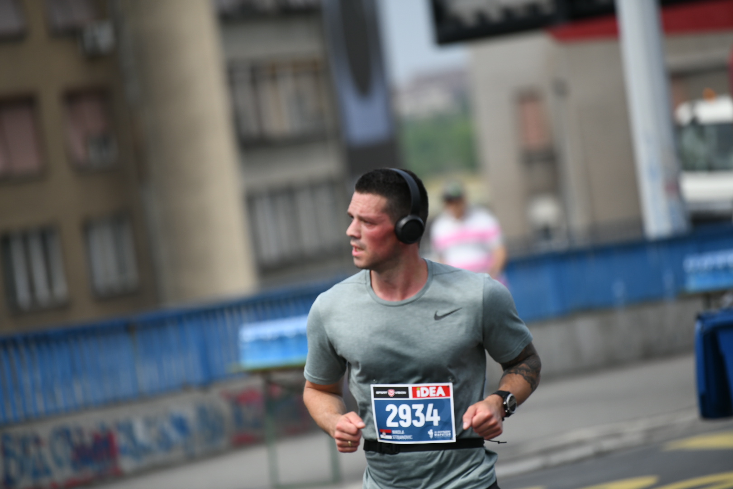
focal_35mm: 200
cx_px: 366
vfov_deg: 6.9
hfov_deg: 10.3
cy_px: 244
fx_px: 4072
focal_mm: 200
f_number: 3.2
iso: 400
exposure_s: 1/6400
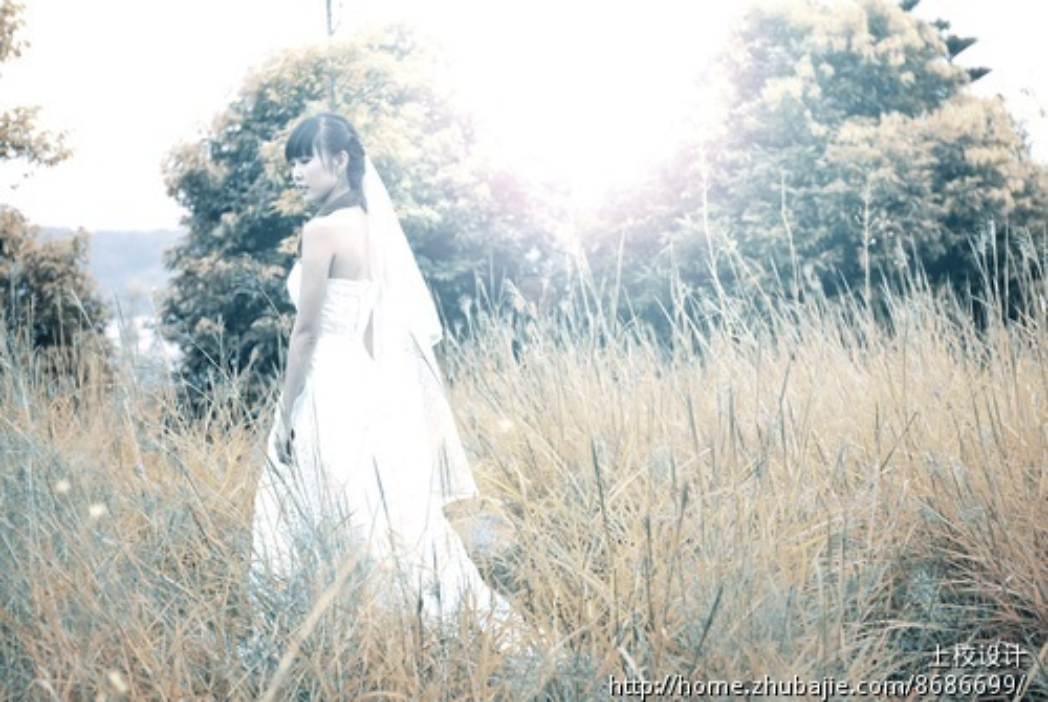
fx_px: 2187
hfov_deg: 27.0
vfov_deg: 18.2
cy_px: 351
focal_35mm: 75
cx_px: 524
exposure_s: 1/250
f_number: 3.3
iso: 100
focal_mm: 50
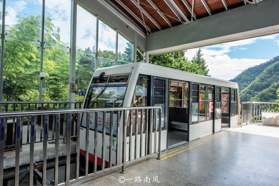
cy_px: 93
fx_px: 178
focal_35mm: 23
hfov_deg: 76.1
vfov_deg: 55.2
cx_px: 140
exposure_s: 1/100
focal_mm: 23
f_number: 11
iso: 200
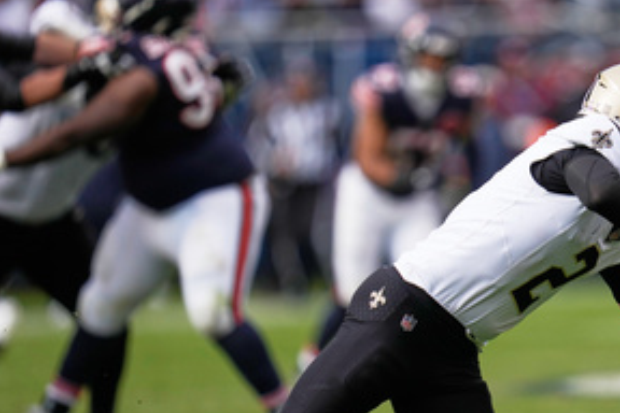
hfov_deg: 2.9
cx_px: 480
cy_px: 242
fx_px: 12244
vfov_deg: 1.9
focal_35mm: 711
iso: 400
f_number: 2.8
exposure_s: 1/5000
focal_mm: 400
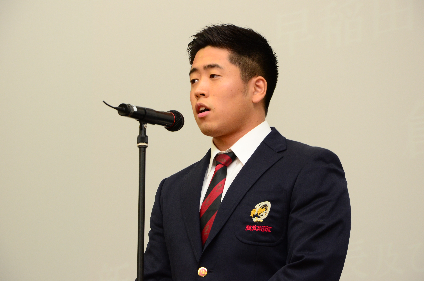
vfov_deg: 8.7
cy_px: 140
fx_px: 1851
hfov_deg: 13.1
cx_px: 212
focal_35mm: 158
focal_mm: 105
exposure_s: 1/60
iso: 1000
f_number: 8
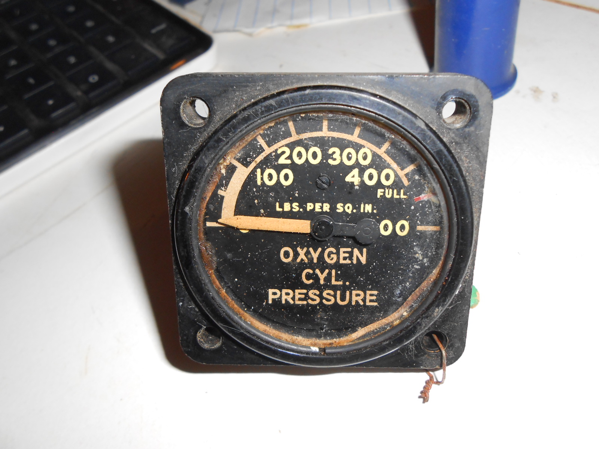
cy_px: 224
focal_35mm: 30
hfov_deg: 60.0
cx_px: 300
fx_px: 519
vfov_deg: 46.8
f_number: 11.9
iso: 200
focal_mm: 5.3
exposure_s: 1/25
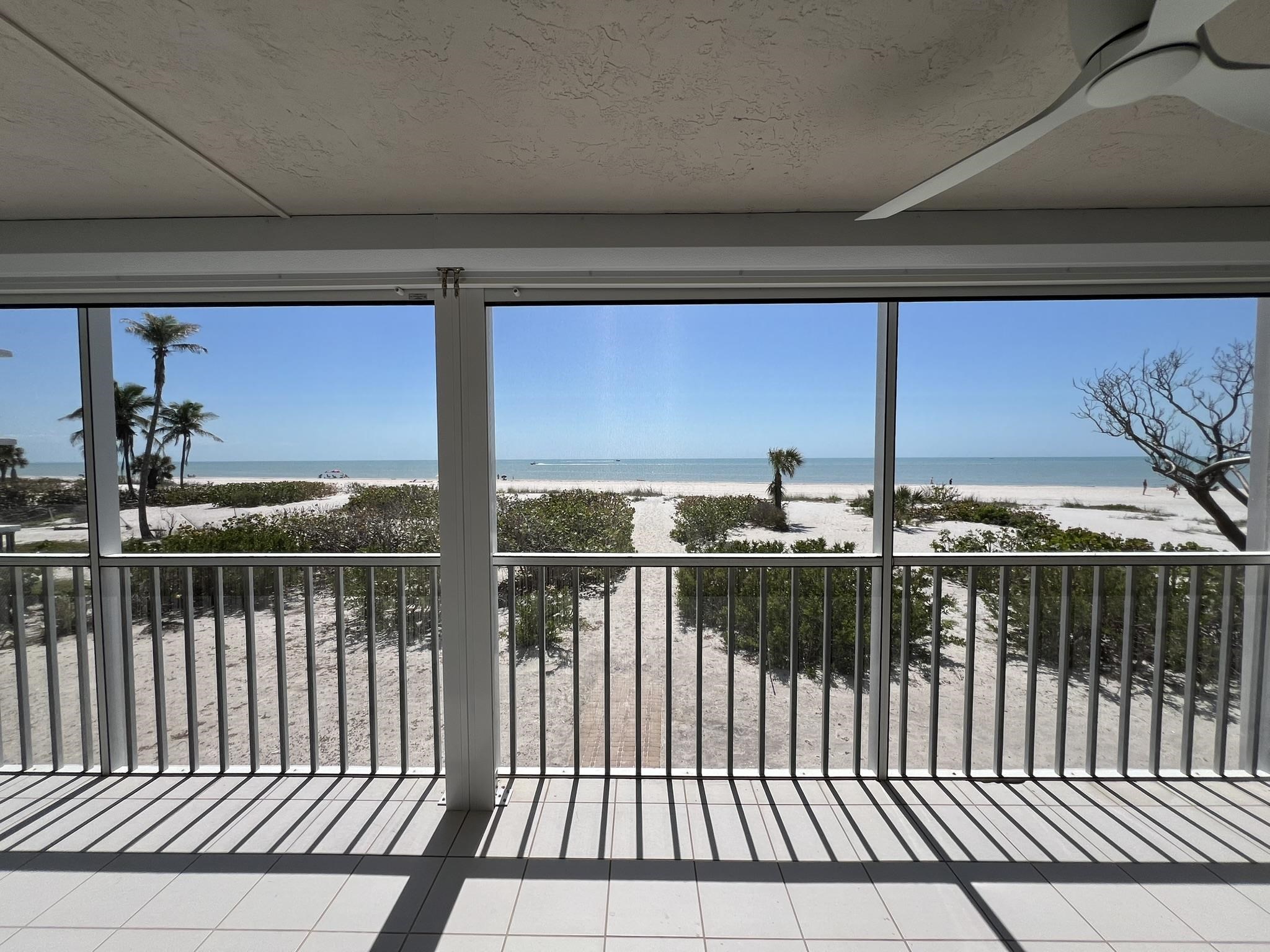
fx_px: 477
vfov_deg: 89.9
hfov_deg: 106.2
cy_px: 476
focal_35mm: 13
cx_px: 635
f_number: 1.8
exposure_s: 1/1783
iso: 32
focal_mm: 1.57
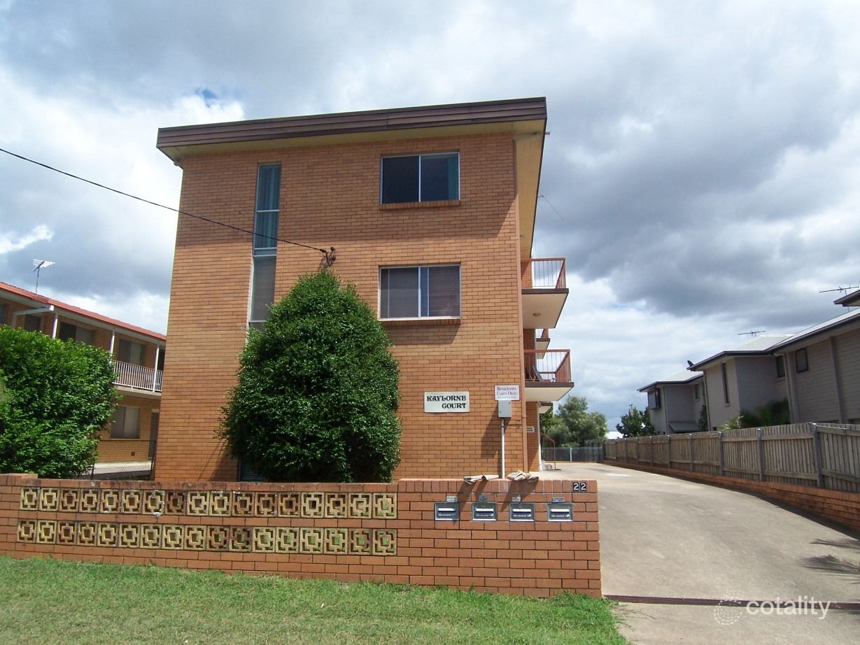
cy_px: 322
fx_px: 571
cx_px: 430
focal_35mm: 23
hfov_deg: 73.9
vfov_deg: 58.9
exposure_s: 1/320
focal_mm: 3.8
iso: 64
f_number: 5.6
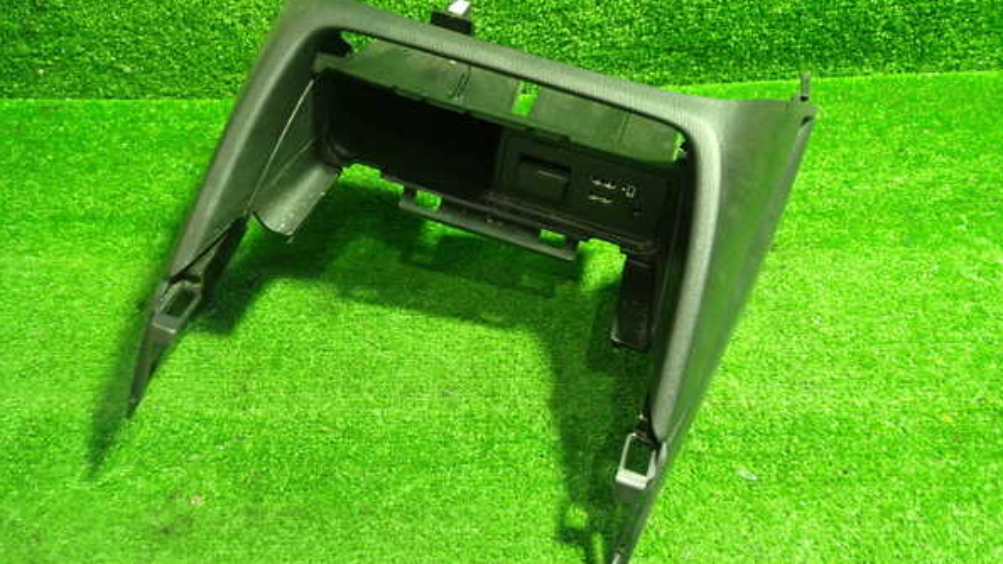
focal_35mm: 33
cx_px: 505
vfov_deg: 35.6
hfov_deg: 59.5
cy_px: 262
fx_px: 878
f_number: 2.3
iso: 800
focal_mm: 5.4
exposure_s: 1/30
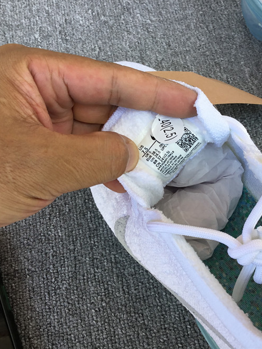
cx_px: 149
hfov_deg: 34.3
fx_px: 424
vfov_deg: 44.8
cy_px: 172
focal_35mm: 42
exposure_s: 1/110
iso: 25
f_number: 2.4
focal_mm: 3.3
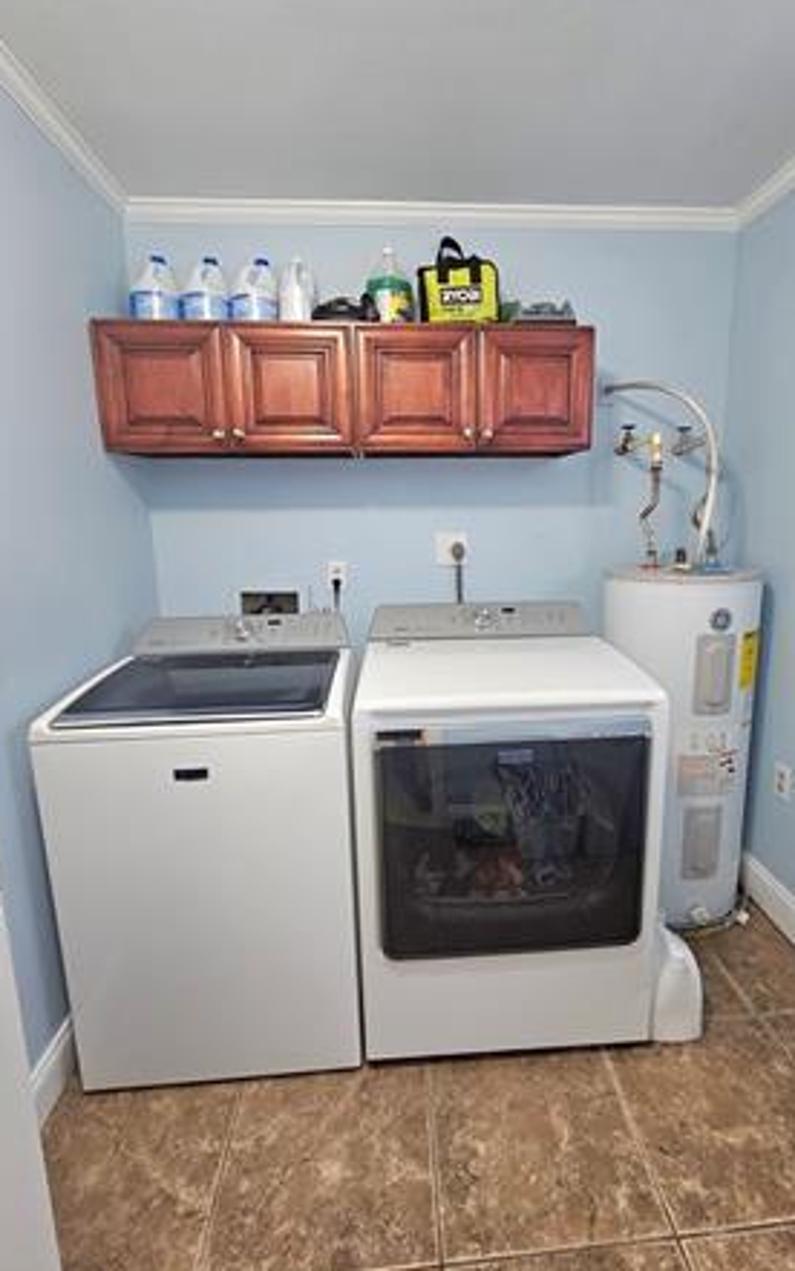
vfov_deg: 101.4
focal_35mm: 15
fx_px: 519
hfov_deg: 74.6
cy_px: 608
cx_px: 441
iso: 400
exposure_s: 1/60.2
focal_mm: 2.2
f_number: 2.2
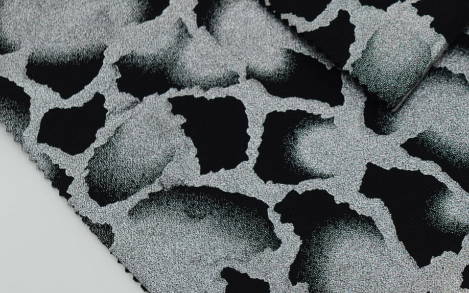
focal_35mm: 167
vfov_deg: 7.9
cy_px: 165
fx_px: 2135
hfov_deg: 12.2
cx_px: 599
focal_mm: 50
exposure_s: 1/200
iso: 100
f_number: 3.5
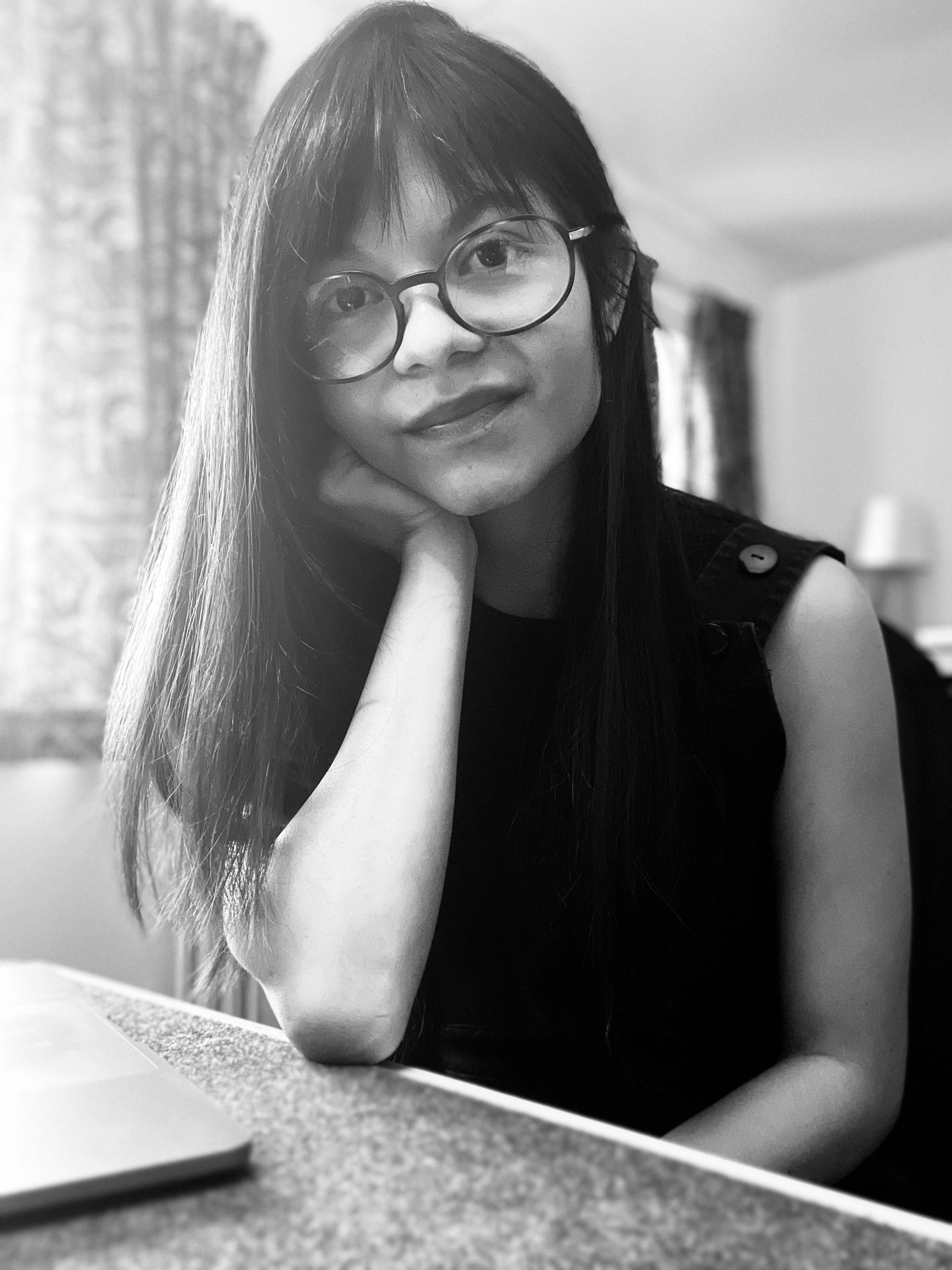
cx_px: 476
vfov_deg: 60.0
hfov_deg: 46.8
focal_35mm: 30
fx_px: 1100
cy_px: 635
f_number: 2.2
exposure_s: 1/39
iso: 400
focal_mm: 2.71
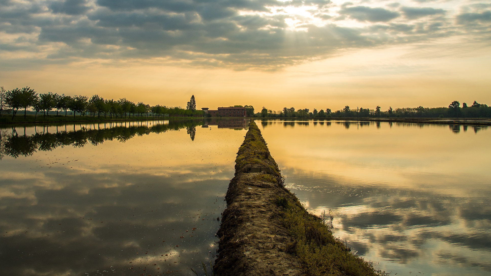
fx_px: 404
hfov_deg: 62.5
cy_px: 96
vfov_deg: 37.4
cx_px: 223
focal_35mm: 31
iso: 220
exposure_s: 1/500
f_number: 11
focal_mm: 24
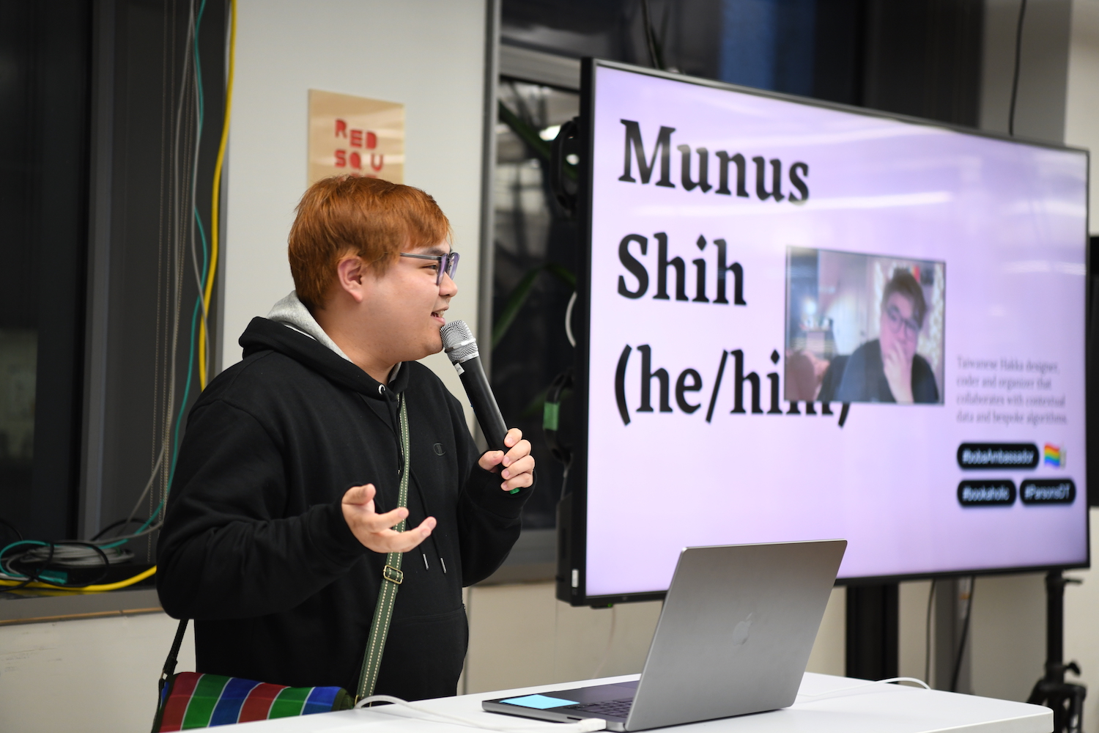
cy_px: 366
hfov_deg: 28.8
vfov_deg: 19.5
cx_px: 550
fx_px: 2137
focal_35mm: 70
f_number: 2.8
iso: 800
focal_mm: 70
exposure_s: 1/160
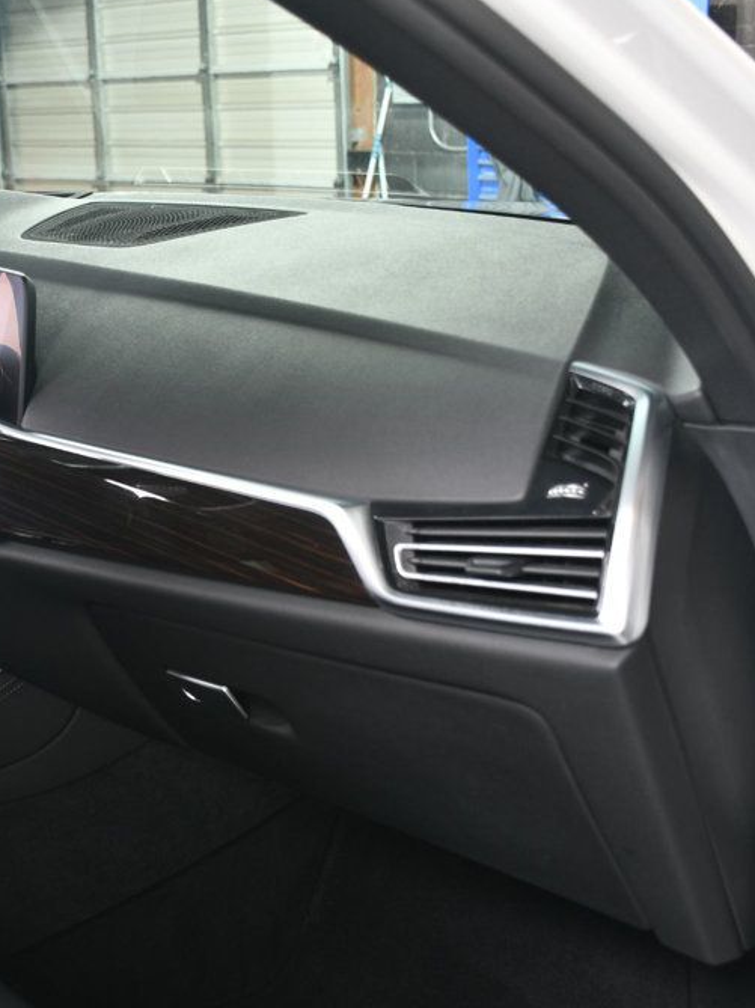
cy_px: 497
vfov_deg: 36.2
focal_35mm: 53
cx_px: 83
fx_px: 1543
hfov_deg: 26.6
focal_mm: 24
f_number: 4
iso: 100
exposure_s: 1/160
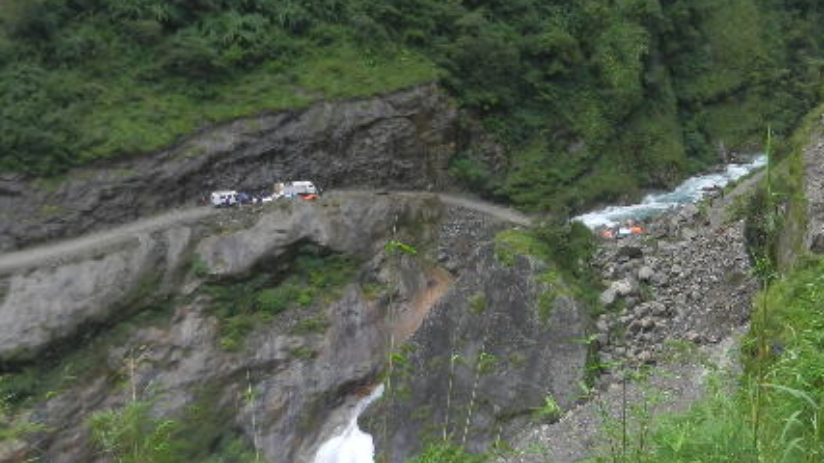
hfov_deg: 38.1
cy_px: 230
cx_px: 726
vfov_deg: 23.5
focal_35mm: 51
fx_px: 1114
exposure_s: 1/200
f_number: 3.5
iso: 160
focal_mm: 4.5
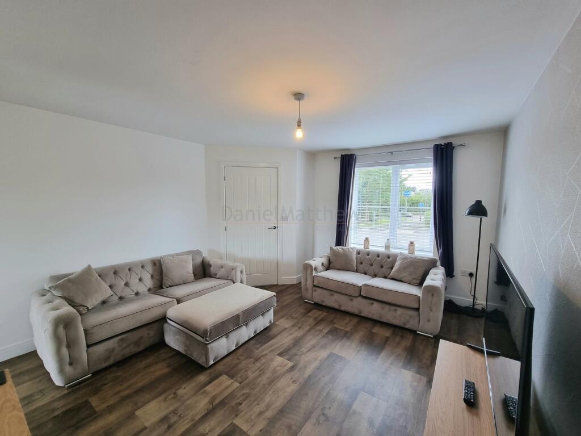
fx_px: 218
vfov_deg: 89.9
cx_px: 290
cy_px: 218
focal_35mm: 13
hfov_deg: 106.2
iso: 80
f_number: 2.2
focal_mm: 2.2
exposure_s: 1/50
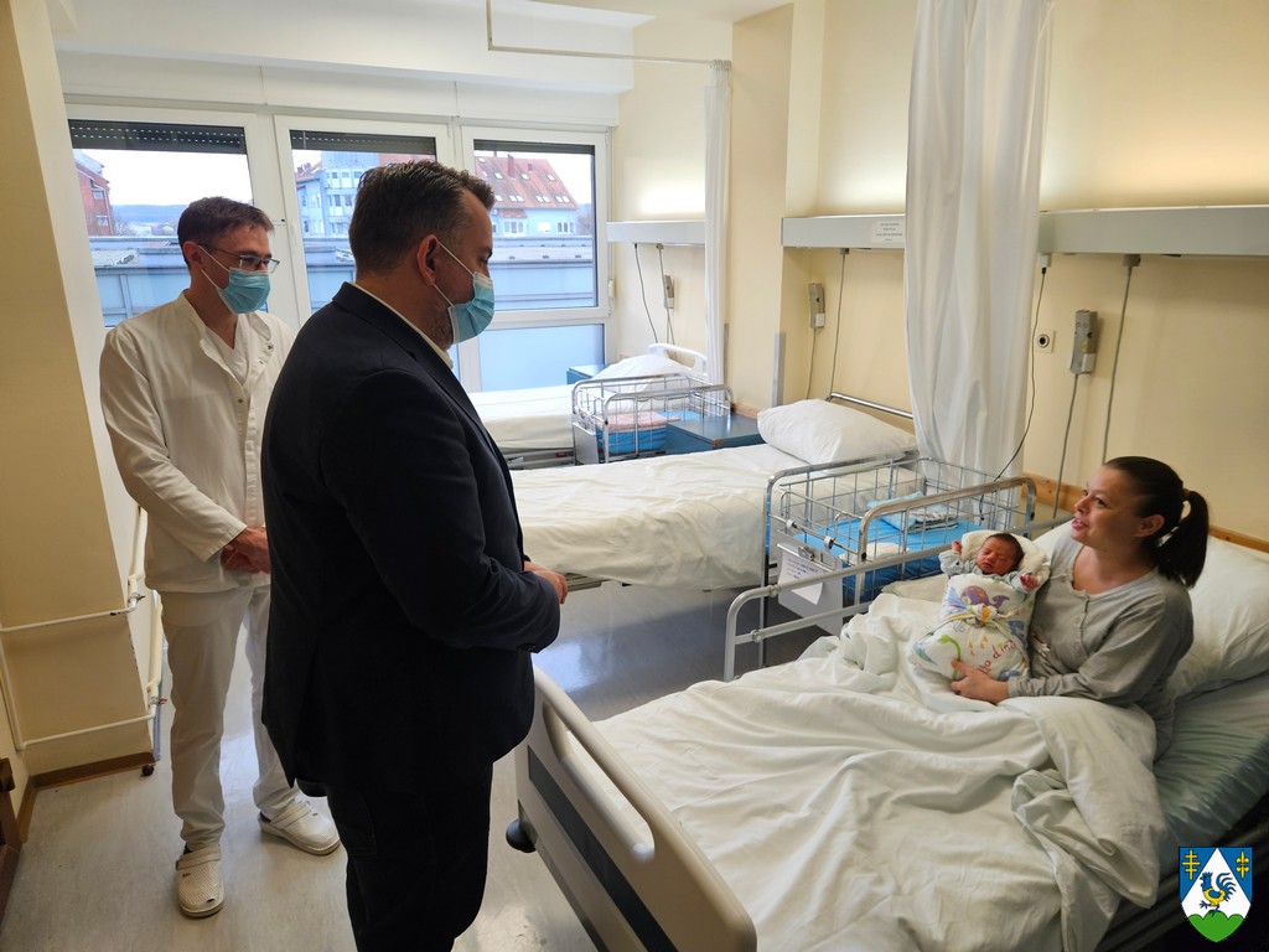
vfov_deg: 58.9
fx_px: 843
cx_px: 634
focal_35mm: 23
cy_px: 476
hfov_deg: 73.9
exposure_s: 1/100
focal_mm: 5.4
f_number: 1.8
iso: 100
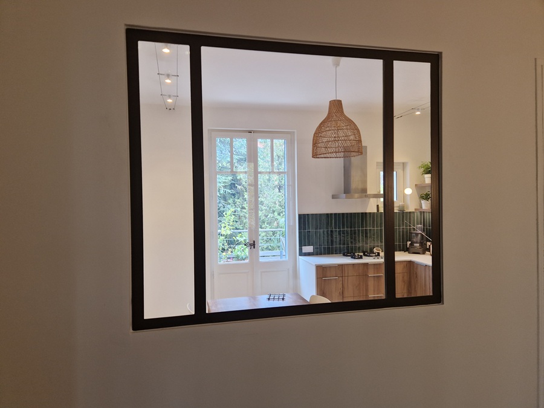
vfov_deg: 58.9
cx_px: 272
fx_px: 361
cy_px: 204
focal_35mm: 23
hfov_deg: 73.9
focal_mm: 5.4
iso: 100
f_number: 1.8
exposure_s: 1/100
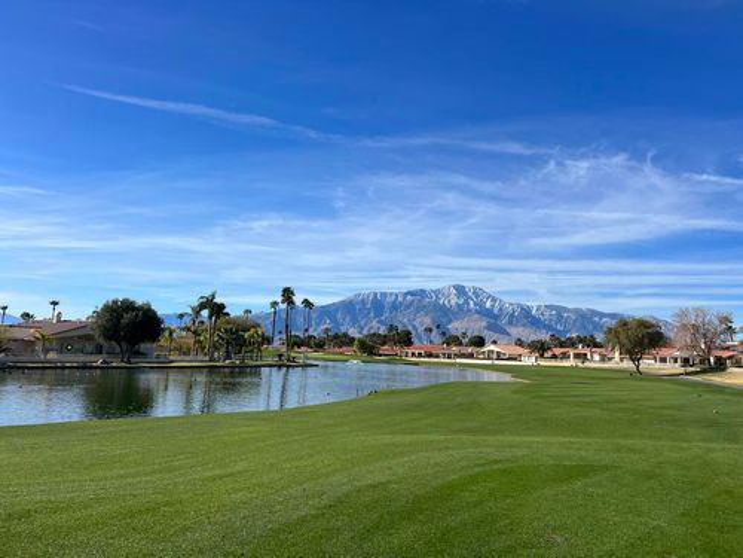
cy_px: 279
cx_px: 372
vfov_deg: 53.1
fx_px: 558
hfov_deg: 67.3
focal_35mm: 26
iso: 50
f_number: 1.5
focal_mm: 5.7
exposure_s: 1/5587
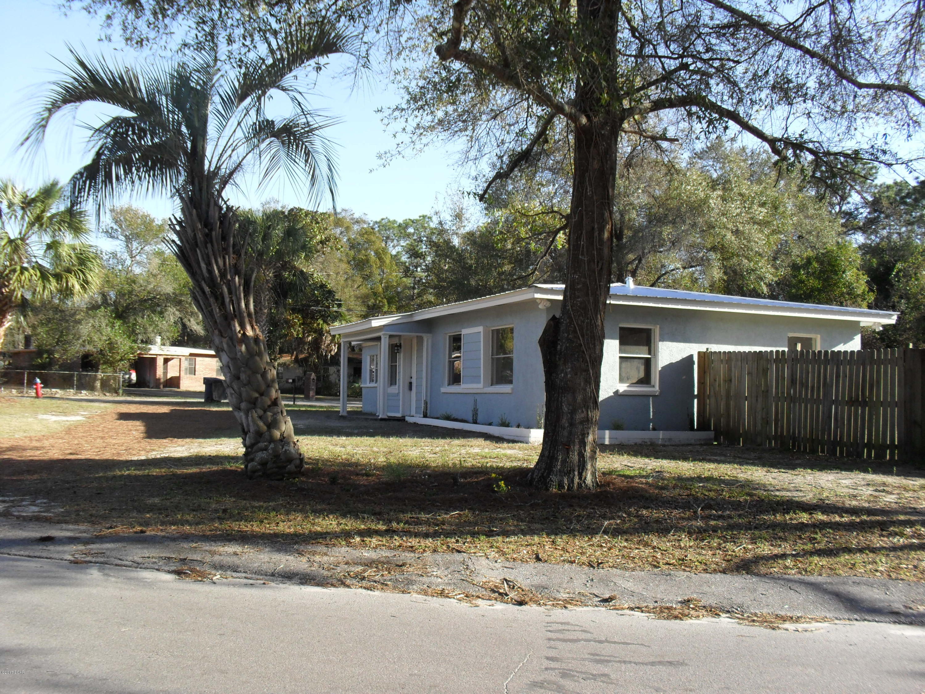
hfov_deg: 52.6
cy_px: 347
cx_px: 462
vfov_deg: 40.7
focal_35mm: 35
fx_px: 935
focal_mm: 6.3
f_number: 3.2
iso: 100
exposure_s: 1/500
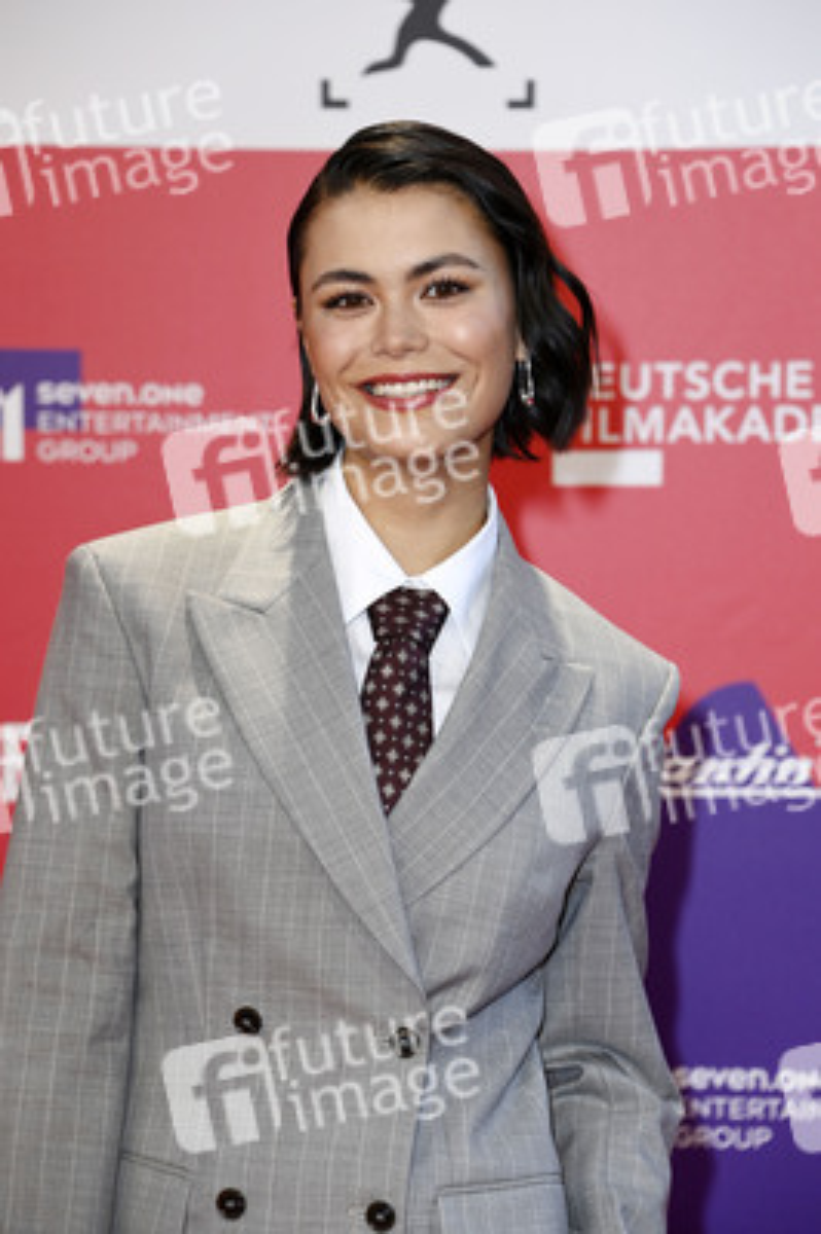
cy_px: 617
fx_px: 4968
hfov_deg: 9.4
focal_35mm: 145
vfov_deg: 14.2
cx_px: 410
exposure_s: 1/250
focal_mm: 145
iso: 640
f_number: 6.3
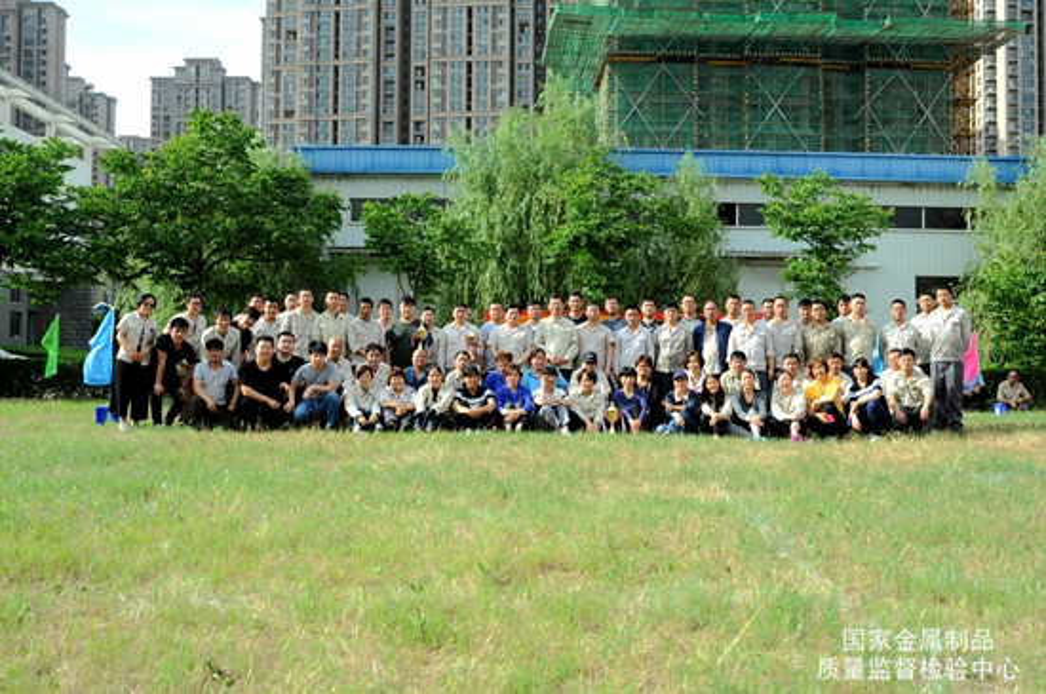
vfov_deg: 34.1
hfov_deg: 49.6
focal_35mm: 39
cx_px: 523
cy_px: 347
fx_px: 1131
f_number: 5
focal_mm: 26
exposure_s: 1/800
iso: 200
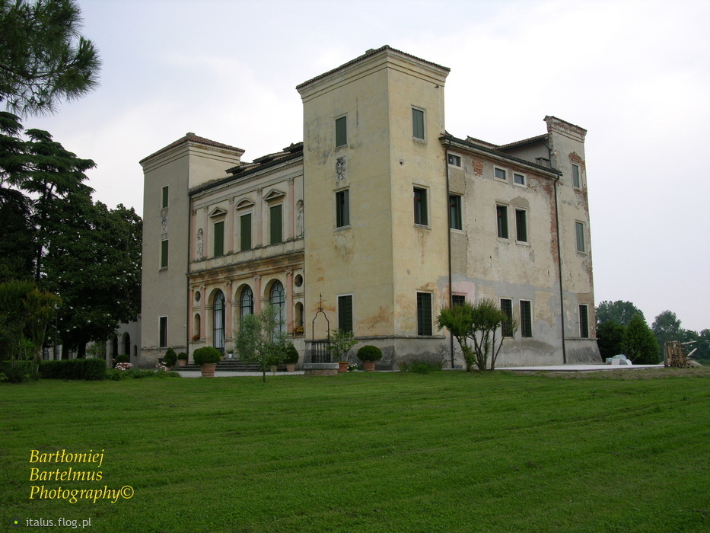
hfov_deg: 52.6
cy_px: 266
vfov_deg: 40.7
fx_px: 718
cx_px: 355
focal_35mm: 35
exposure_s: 1/60
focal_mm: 8.9
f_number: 8
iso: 50
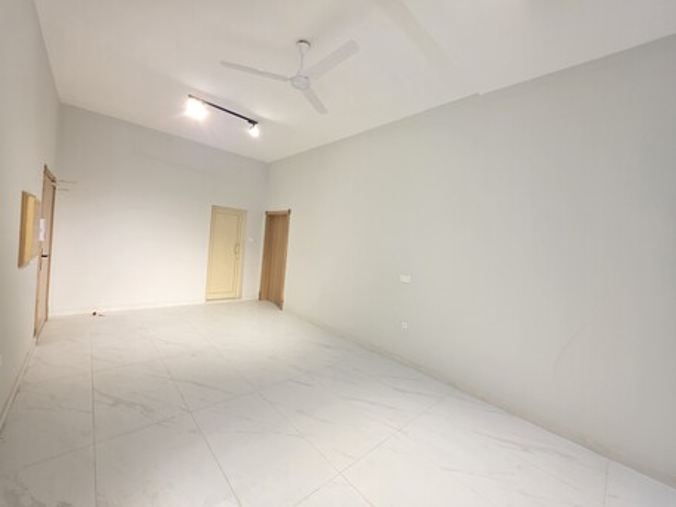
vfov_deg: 89.9
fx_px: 254
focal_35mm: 13
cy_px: 254
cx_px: 338
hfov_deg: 106.2
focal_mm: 2.2
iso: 200
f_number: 1.9
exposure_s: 1/100
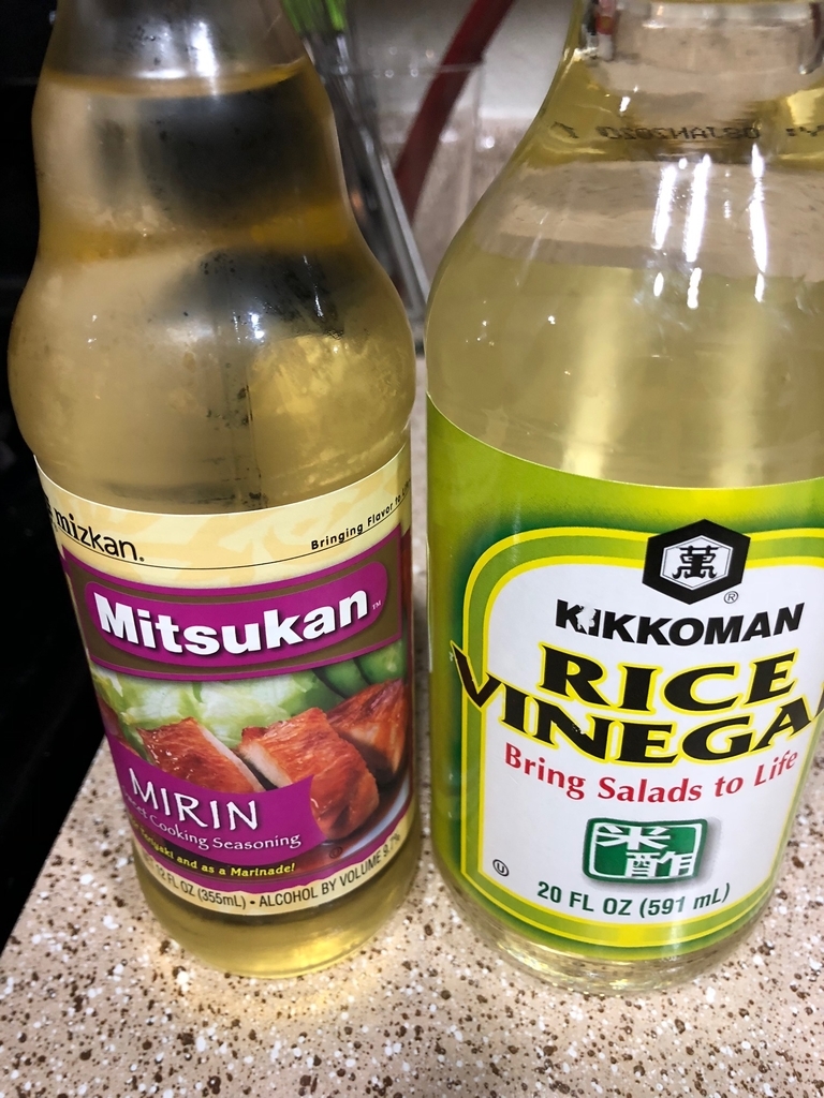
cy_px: 549
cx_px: 412
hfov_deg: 49.7
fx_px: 889
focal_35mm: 28
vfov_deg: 63.4
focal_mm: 3.99
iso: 64
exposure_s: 1/15
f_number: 1.8
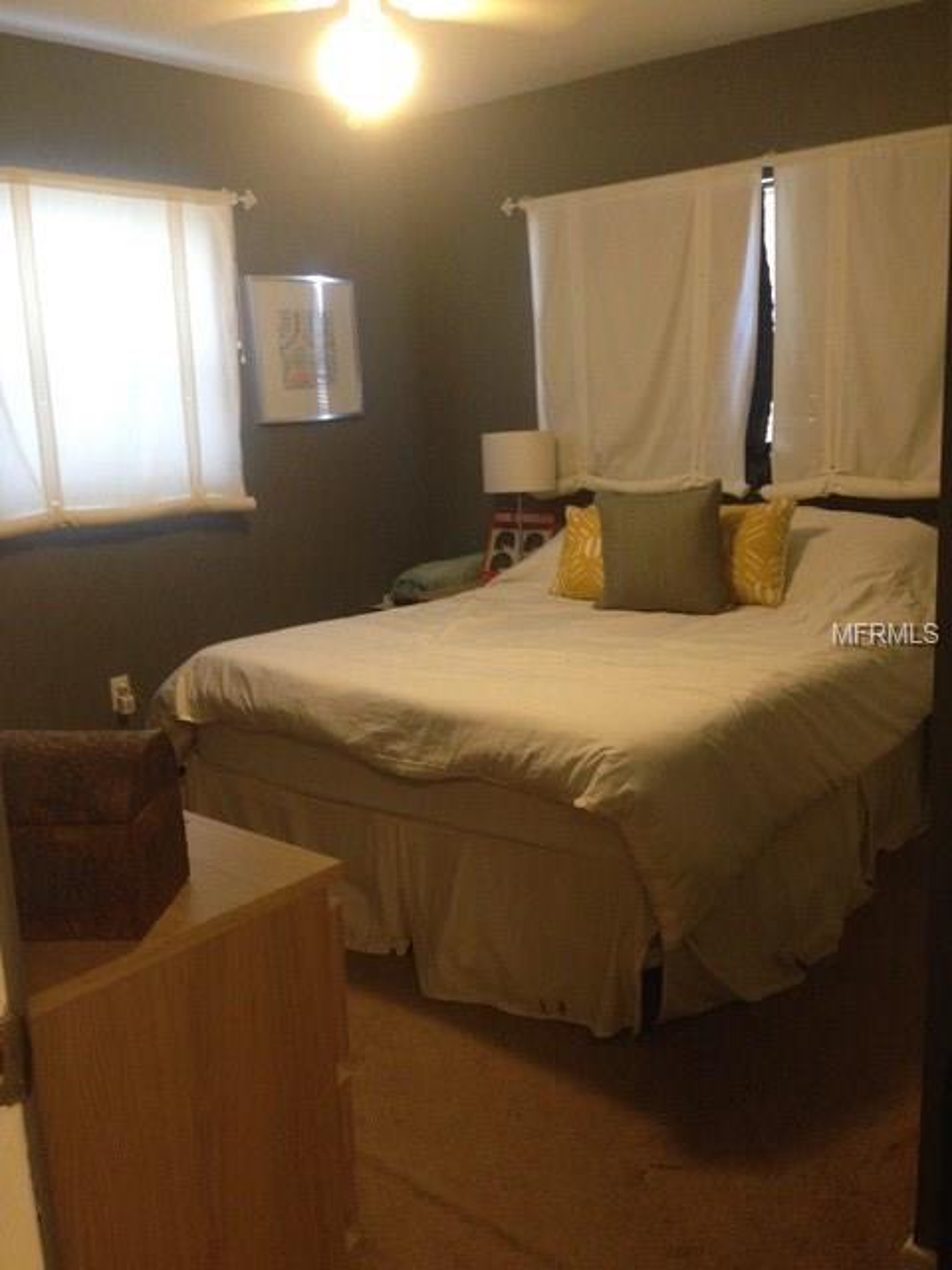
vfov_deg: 55.4
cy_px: 635
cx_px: 476
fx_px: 1210
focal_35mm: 33
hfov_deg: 42.9
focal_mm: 4.12
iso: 320
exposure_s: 1/20
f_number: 2.4
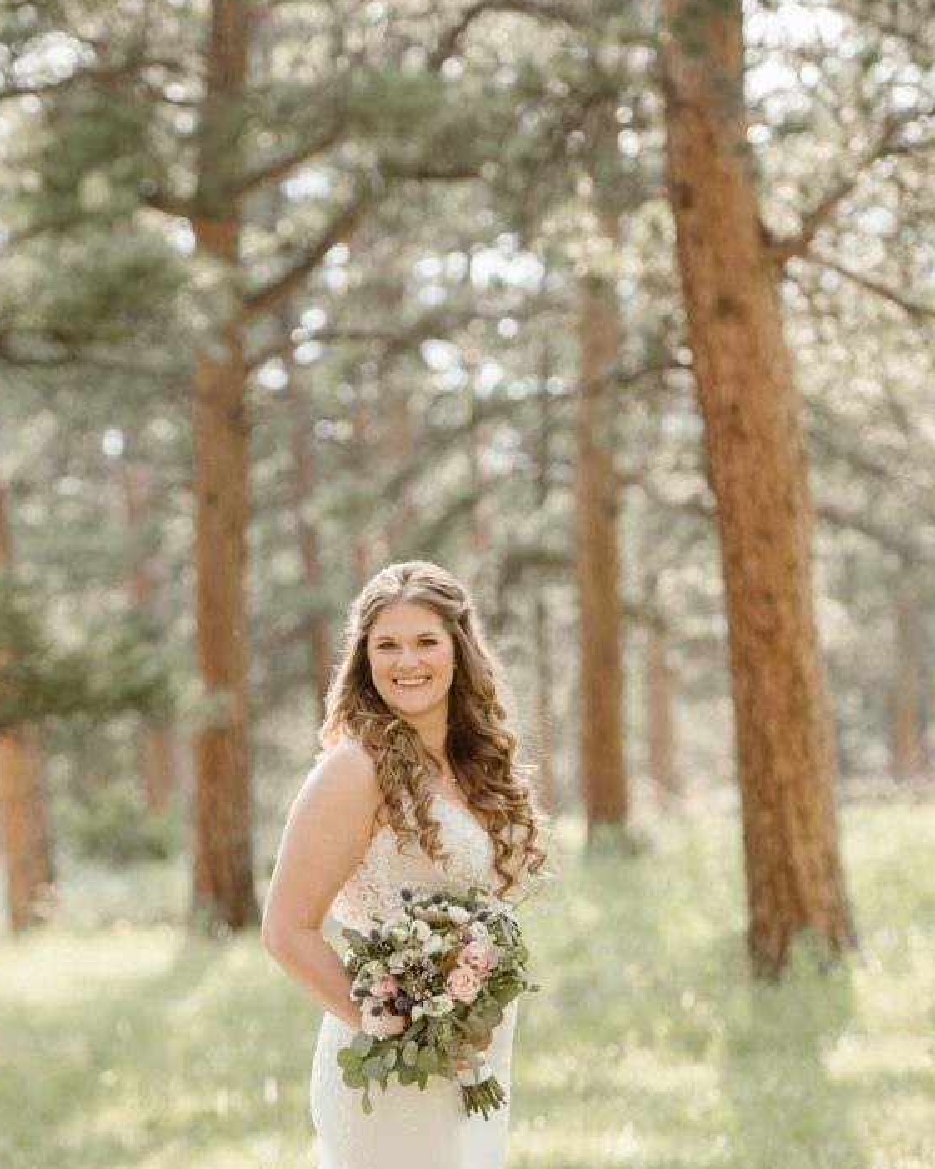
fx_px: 4980
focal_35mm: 144
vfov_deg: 13.4
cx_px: 387
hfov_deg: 10.7
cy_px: 722
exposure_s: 1/400
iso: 200
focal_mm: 105
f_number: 2.8
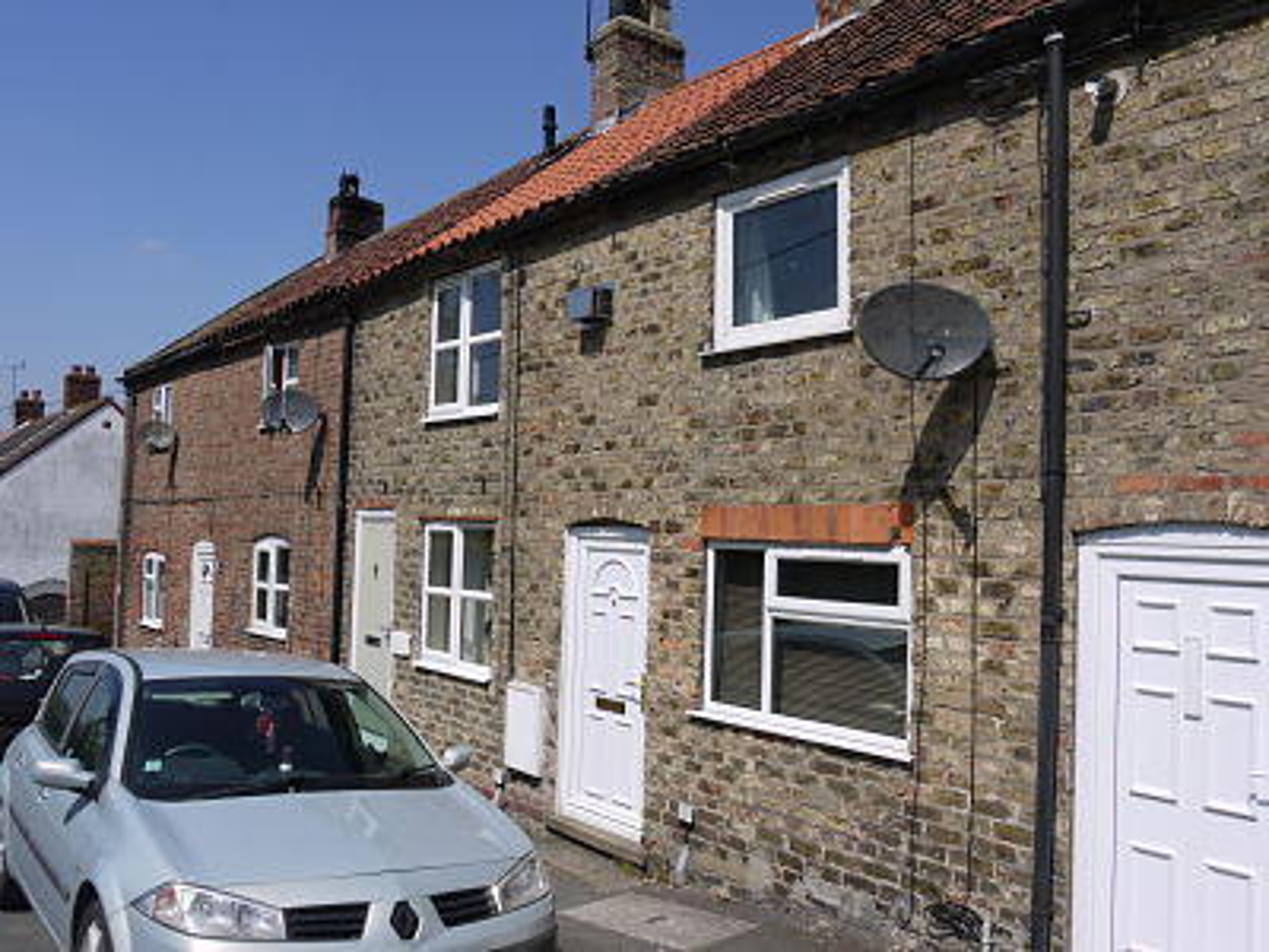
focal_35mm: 32
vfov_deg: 44.2
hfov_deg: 56.8
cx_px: 634
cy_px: 476
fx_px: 1173
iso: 100
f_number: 8
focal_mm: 16
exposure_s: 1/500
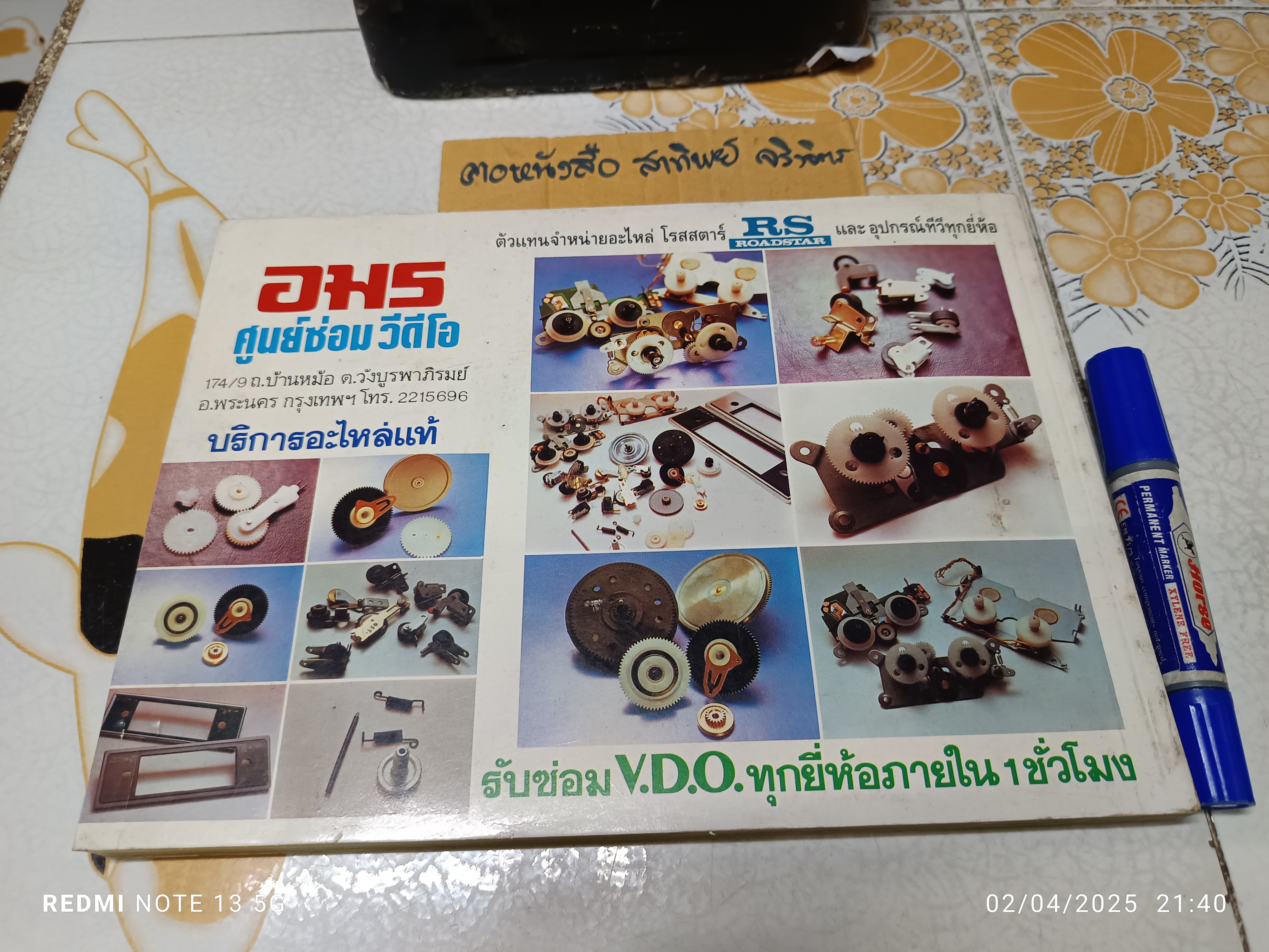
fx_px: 880
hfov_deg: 71.6
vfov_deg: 56.8
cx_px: 634
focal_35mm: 24
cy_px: 476
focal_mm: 5.31
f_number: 1.7
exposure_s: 1/33.3
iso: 950
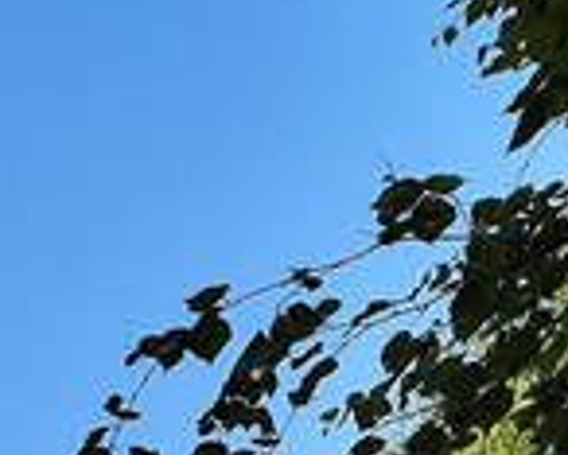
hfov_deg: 11.7
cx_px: -891
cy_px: 1573
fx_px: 2120
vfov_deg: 8.8
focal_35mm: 126
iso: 125
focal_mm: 14
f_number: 5.6
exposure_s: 1/640
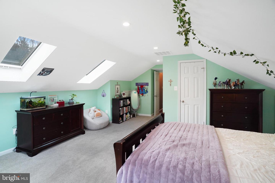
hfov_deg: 93.3
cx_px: 138
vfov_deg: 70.4
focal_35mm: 17
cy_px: 92
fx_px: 130
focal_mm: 17
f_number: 8
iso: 1250
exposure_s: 1/25
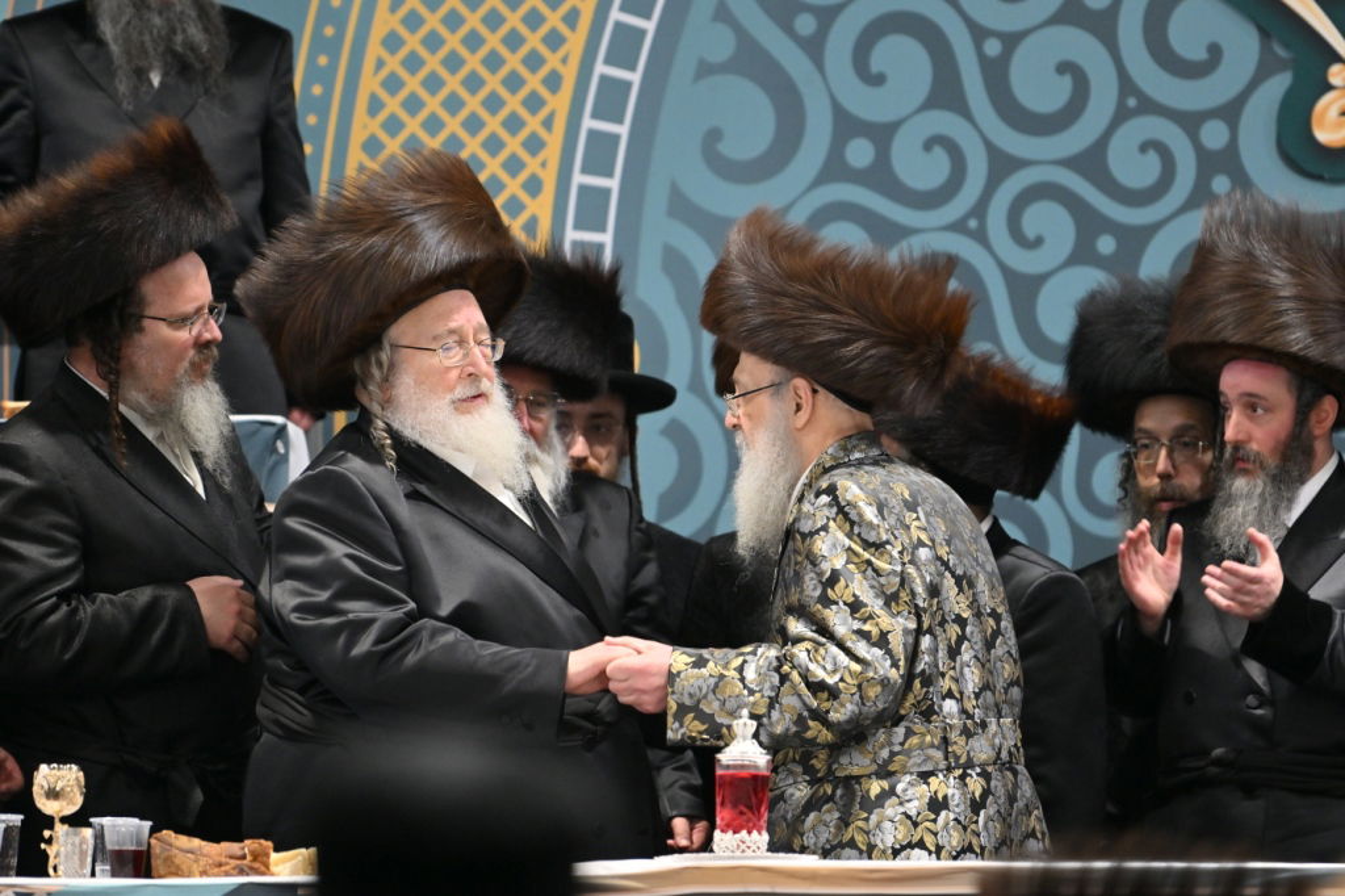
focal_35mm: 300
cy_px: 448
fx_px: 11204
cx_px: 672
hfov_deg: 6.9
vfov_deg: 4.6
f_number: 2.8
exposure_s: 1/200
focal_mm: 200
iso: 500
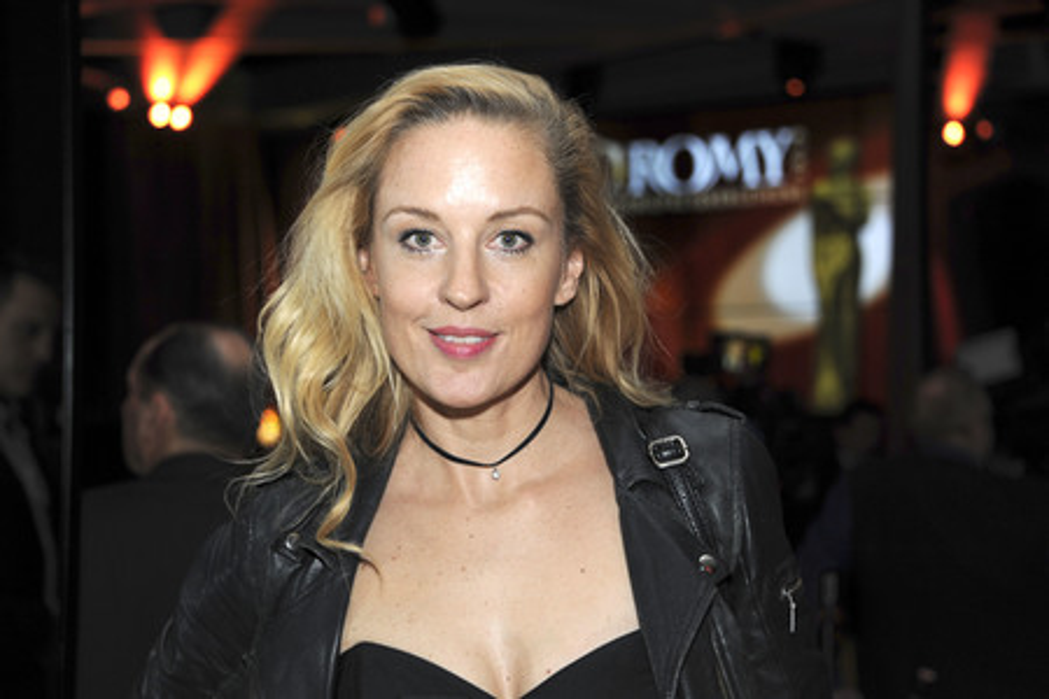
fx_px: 2389
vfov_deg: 16.7
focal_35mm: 82
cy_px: 350
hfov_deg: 24.8
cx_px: 524
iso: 800
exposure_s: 1/250
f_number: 5
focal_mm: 82
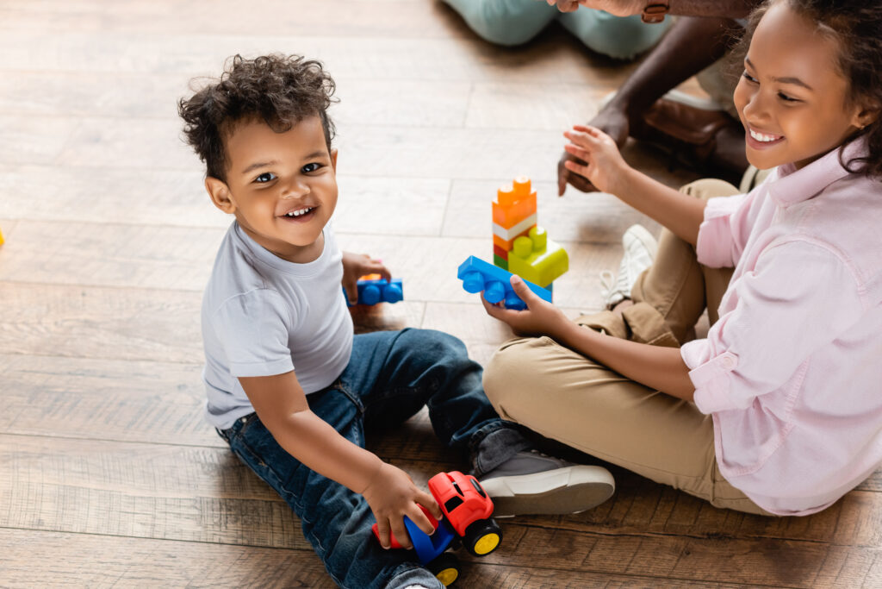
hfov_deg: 39.6
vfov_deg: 27.0
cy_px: 294
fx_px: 1225
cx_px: 441
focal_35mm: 50
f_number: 3.2
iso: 640
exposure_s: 1/200
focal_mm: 50
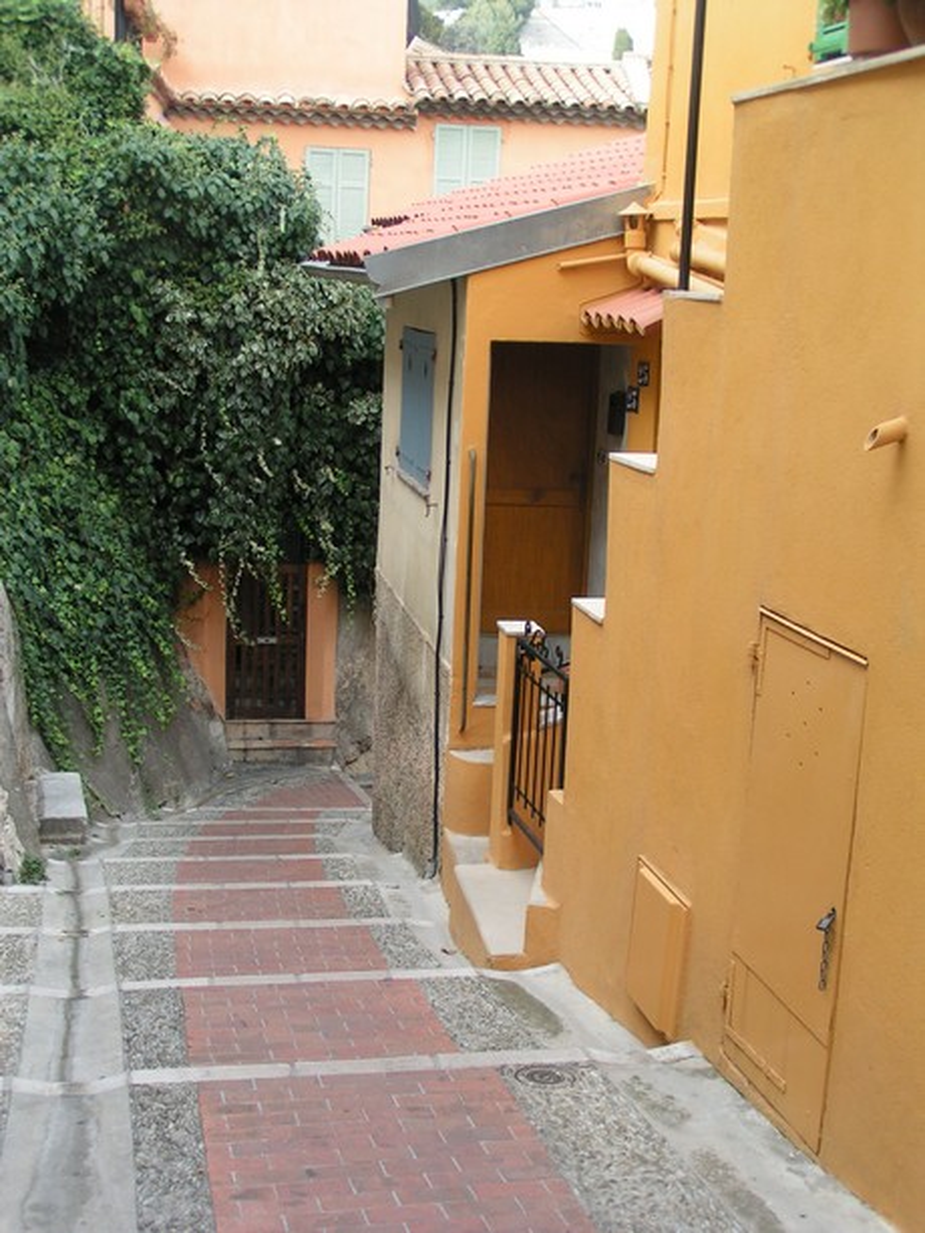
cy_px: 616
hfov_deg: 30.9
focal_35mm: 47
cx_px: 462
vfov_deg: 40.4
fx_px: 1674
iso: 50
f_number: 4
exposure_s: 1/80
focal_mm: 7.3
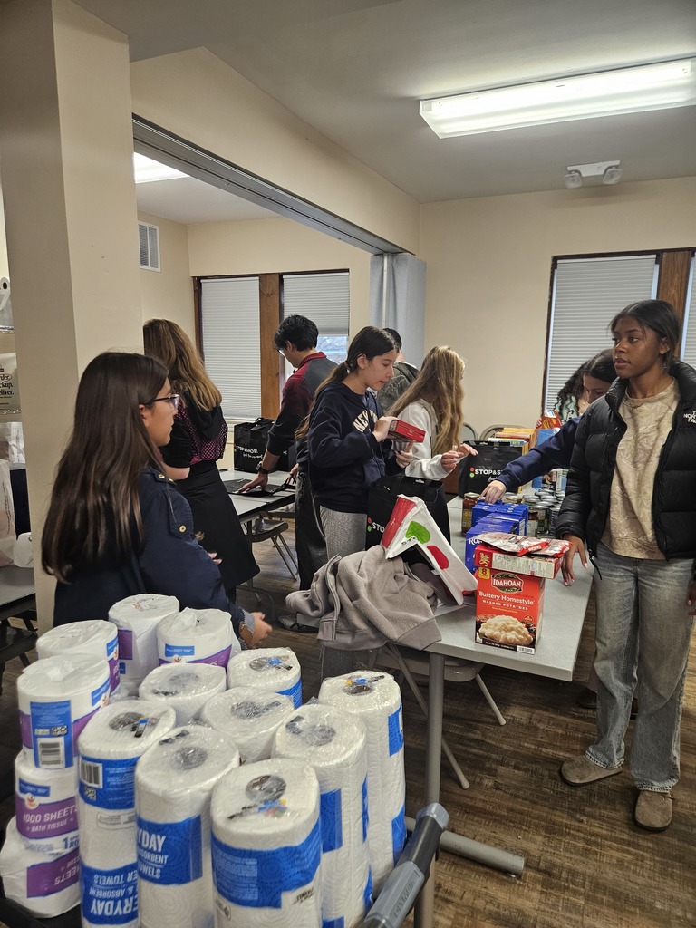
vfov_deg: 73.9
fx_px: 617
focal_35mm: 23
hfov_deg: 58.9
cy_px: 464
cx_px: 348
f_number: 1.8
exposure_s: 1/120
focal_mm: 5.4
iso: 160
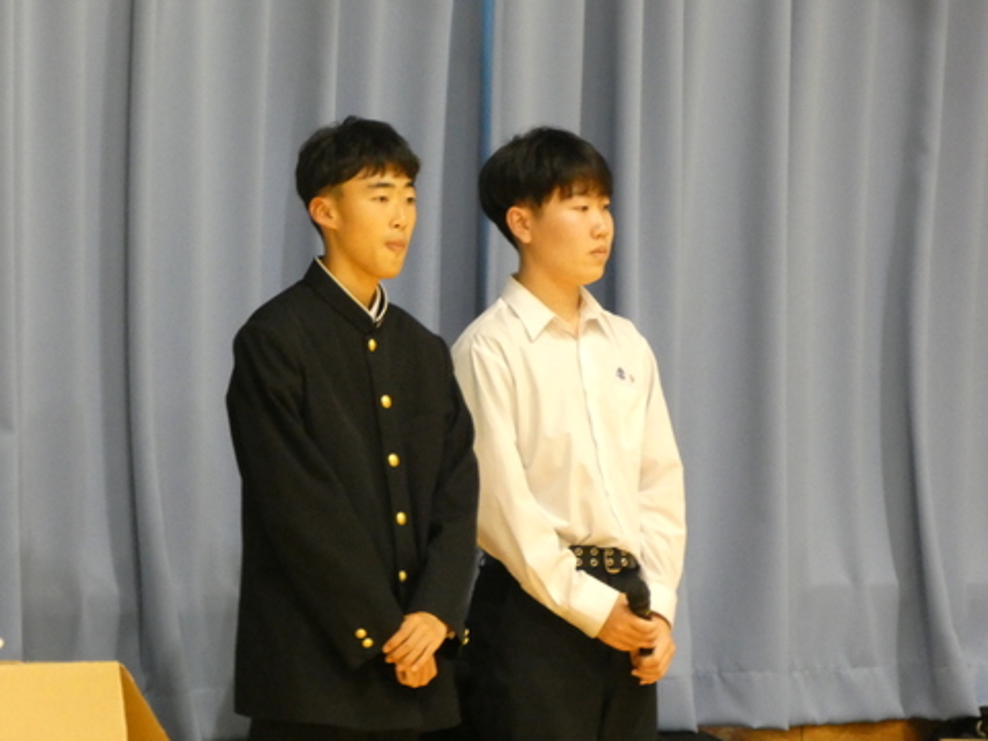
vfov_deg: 2.9
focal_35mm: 515
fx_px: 14699
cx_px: 494
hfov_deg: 3.8
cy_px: 370
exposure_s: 1/25
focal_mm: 92.3
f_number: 5.6
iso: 1600
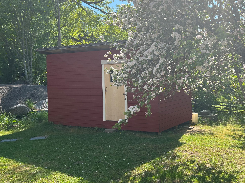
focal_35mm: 38
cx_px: 174
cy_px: 85
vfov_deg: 37.7
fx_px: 269
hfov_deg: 47.7
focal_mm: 5.7
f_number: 1.5
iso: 50
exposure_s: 1/2404
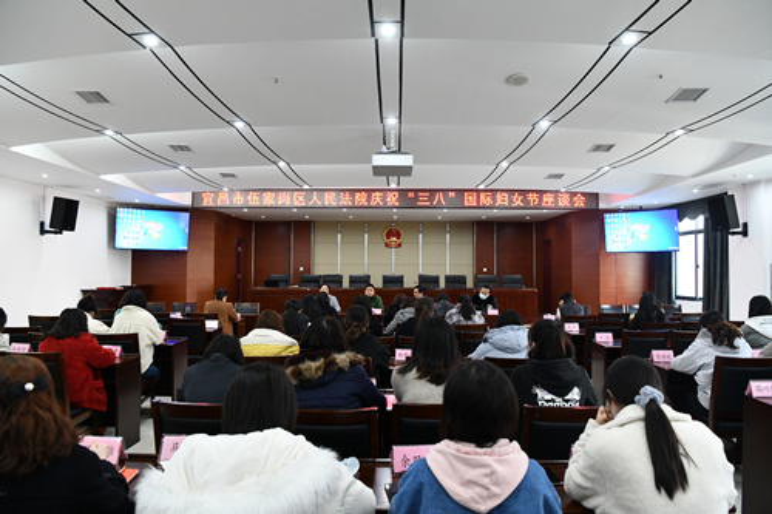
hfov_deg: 73.8
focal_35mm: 24
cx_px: 386
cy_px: 257
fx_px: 514
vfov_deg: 53.1
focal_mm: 24
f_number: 5.6
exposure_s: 1/125
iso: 4000
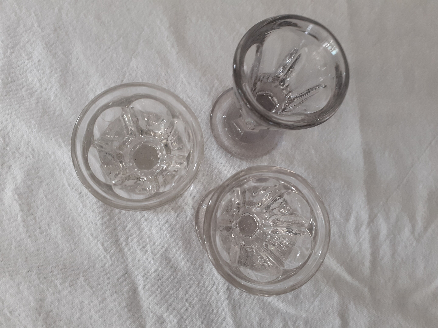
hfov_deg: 65.3
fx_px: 342
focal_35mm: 27
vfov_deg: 51.4
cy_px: 164
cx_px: 219
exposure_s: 1/50
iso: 80
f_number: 1.9
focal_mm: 3.6
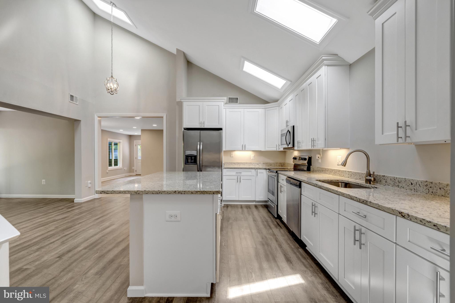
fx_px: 202
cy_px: 152
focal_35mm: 16
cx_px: 228
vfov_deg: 73.7
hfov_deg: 96.7
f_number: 8
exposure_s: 1/100
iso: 1250
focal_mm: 16
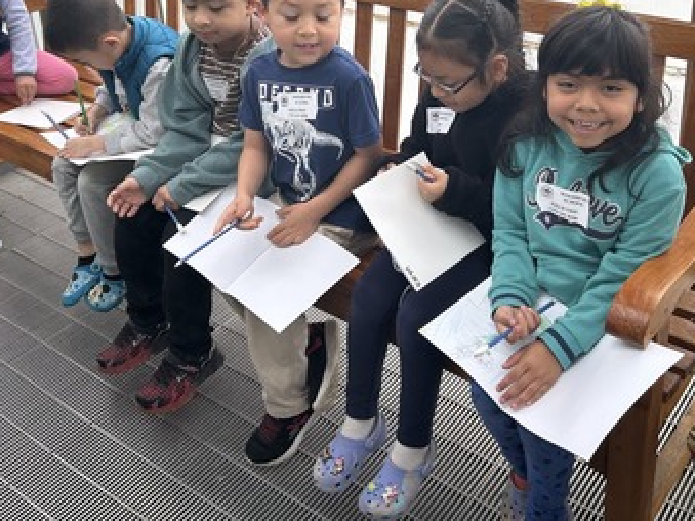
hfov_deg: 43.8
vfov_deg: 32.6
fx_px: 863
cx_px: 369
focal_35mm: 43
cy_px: 101
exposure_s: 1/391
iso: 50
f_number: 1.5
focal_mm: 5.7
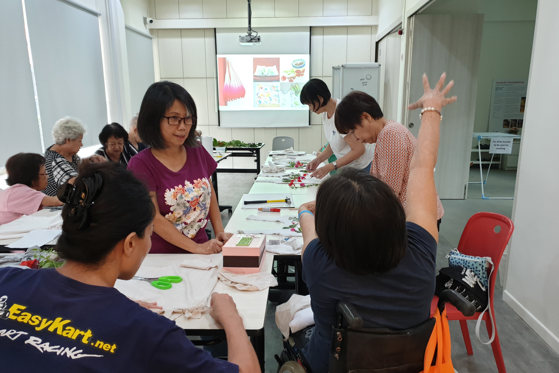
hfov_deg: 65.5
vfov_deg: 46.3
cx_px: 275
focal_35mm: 28
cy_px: 212
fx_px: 435
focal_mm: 4.3
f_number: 1.5
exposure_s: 1/50
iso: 160
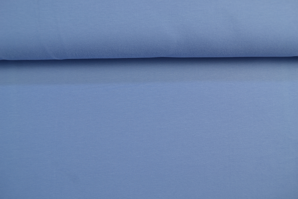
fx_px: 248
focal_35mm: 30
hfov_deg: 61.9
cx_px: 149
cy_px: 100
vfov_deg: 43.6
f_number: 5.6
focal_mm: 20
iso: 100
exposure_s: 1/20
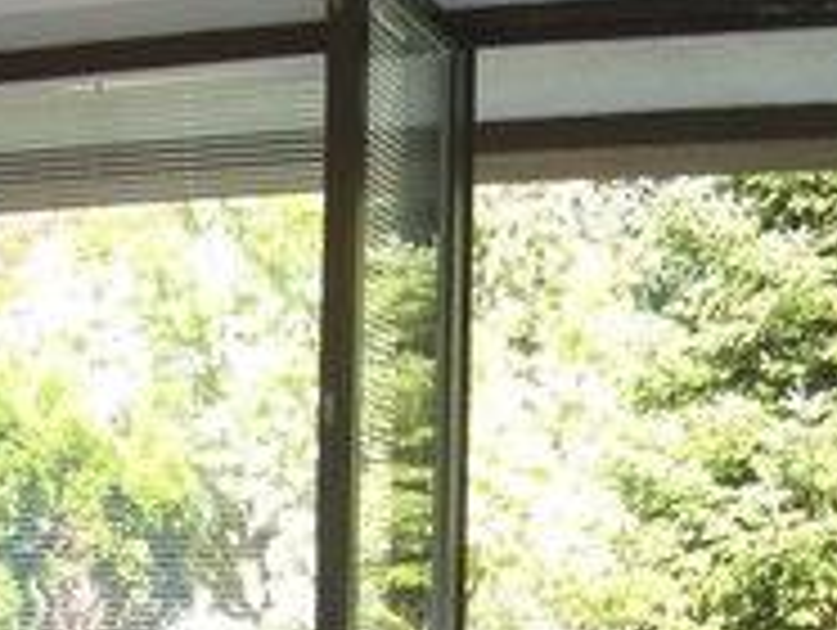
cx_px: 302
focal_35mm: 94
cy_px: 799
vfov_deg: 15.1
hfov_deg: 20.8
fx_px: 2276
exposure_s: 1/200
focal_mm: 5.8
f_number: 2.6
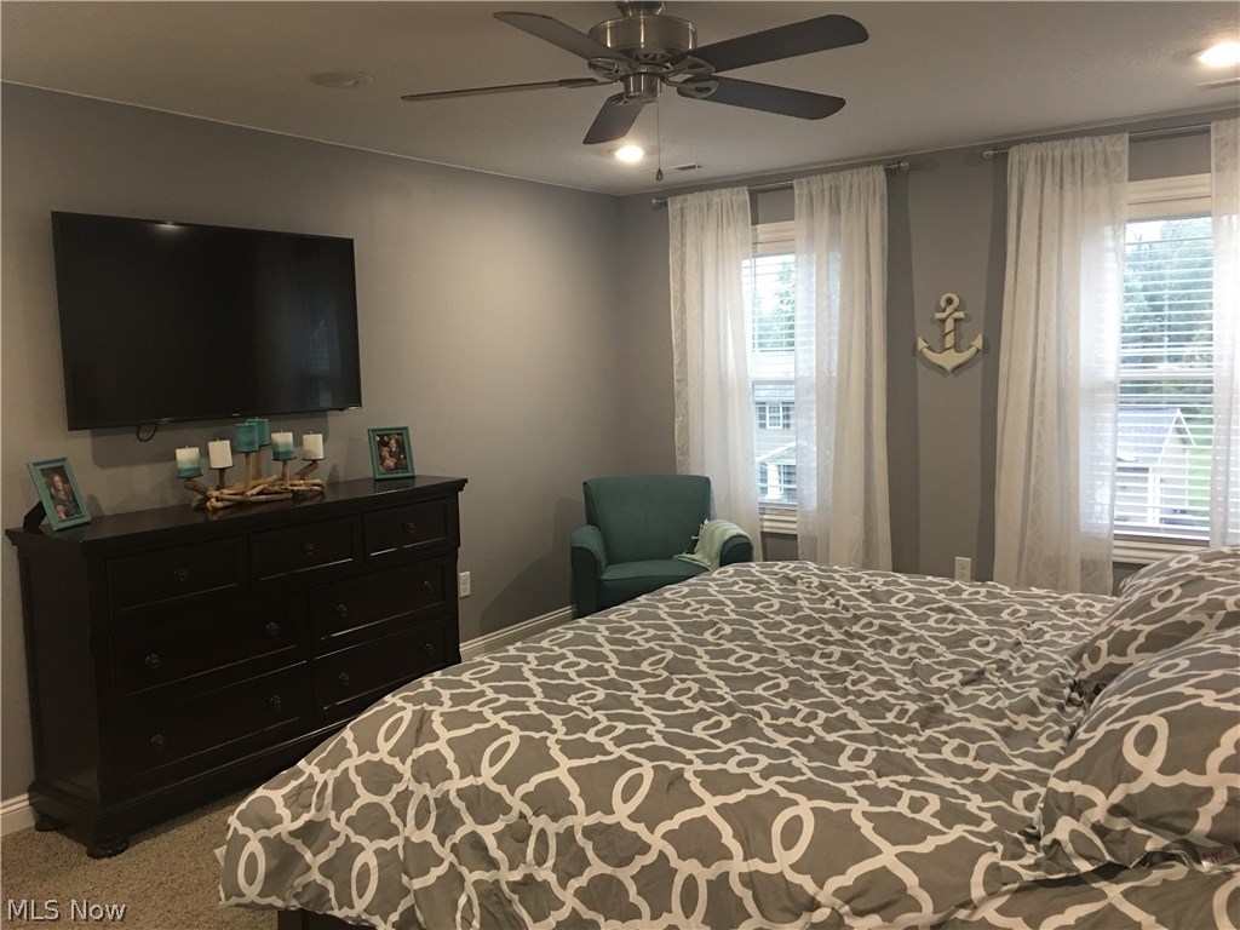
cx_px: 620
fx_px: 1039
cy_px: 465
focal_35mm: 29
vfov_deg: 48.2
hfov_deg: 61.7
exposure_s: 1/15
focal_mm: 4.15
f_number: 2.2
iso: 64
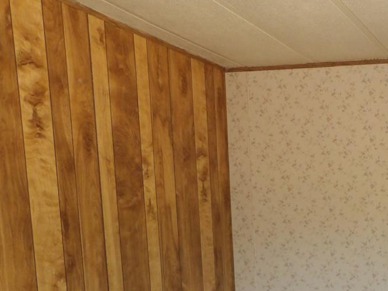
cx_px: 384
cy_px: 304
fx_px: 650
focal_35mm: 58
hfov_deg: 30.9
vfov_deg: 23.9
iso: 200
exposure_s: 1/33
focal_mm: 4.3
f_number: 3.2
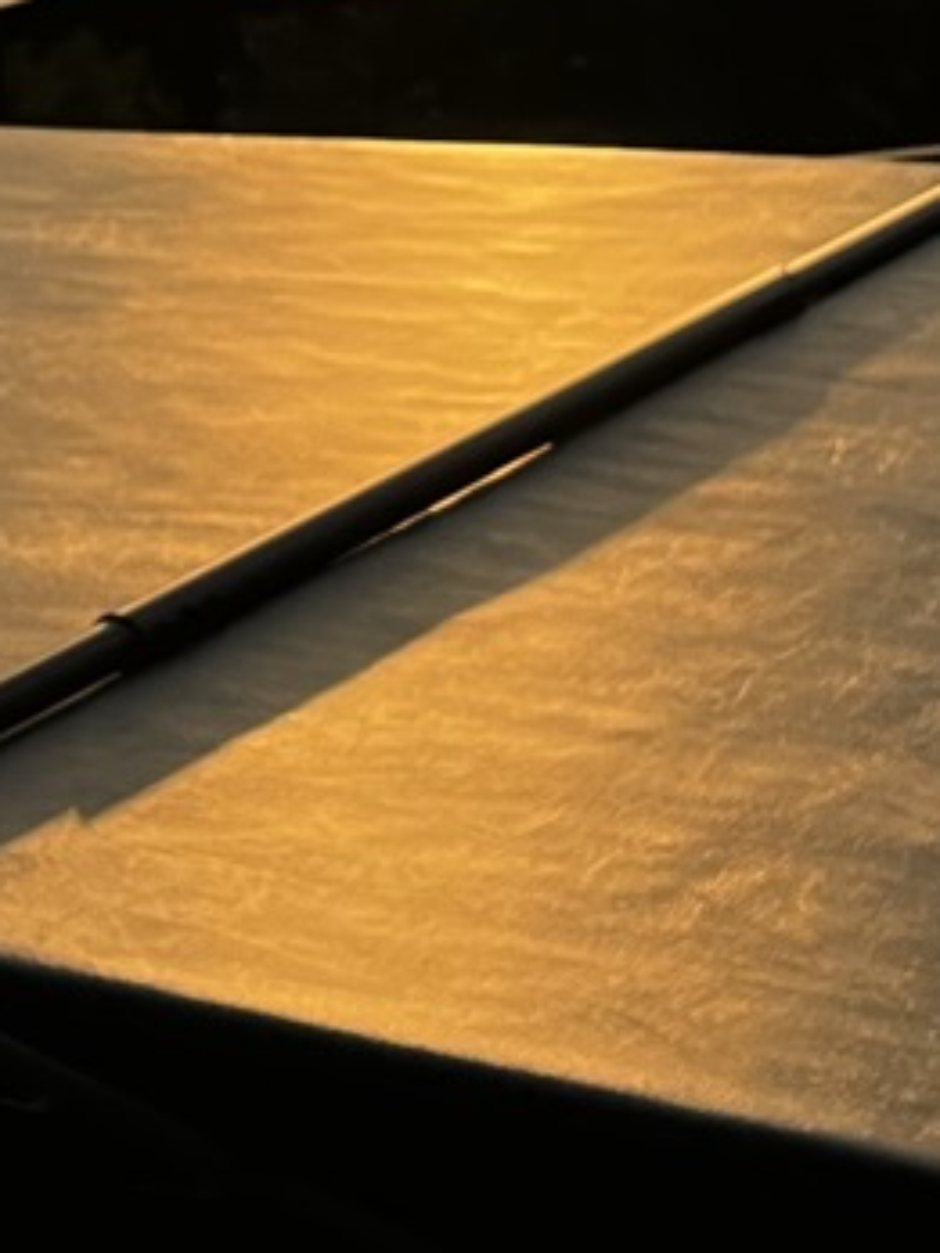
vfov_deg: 12.4
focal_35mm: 153
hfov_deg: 9.5
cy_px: -500
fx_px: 5540
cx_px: -364
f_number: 1.6
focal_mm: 5.1
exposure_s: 1/9901
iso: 50
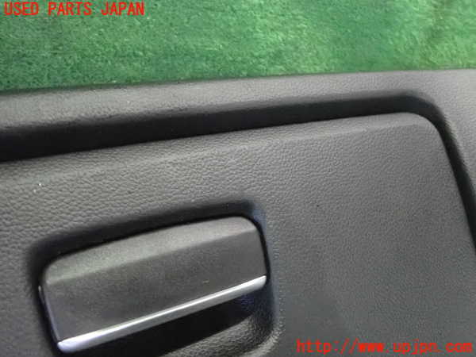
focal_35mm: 30
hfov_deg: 60.0
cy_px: 178
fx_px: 413
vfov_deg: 46.8
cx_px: 238
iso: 6400
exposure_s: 1/200
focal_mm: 5.4
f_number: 2.3
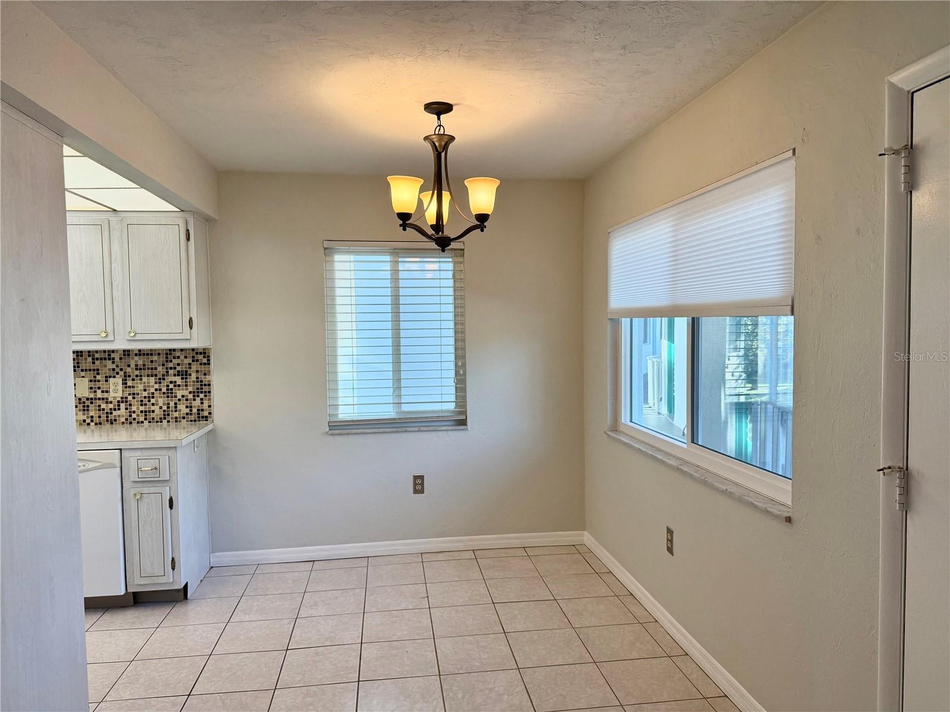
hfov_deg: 71.6
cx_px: 475
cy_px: 356
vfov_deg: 56.8
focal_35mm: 24
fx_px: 659
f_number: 1.78
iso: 125
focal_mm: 6.76
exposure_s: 1/232
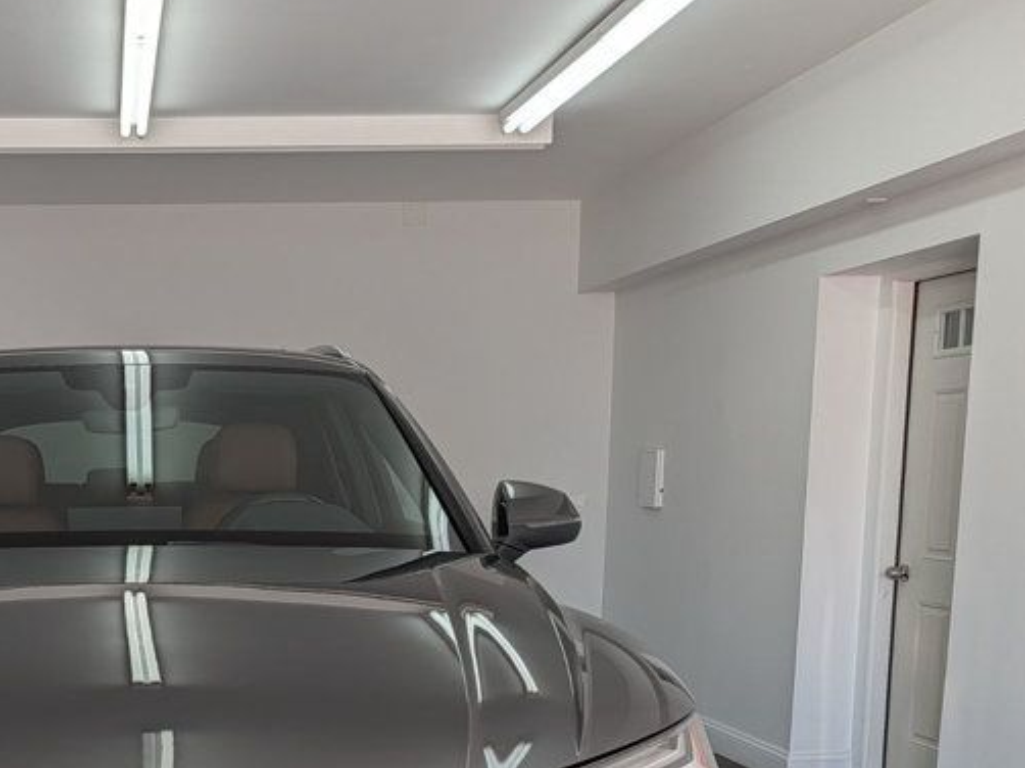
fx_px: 1450
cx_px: 125
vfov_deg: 28.5
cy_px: 686
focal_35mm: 49
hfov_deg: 36.7
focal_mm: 6.9
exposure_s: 1/124
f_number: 1.68
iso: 22
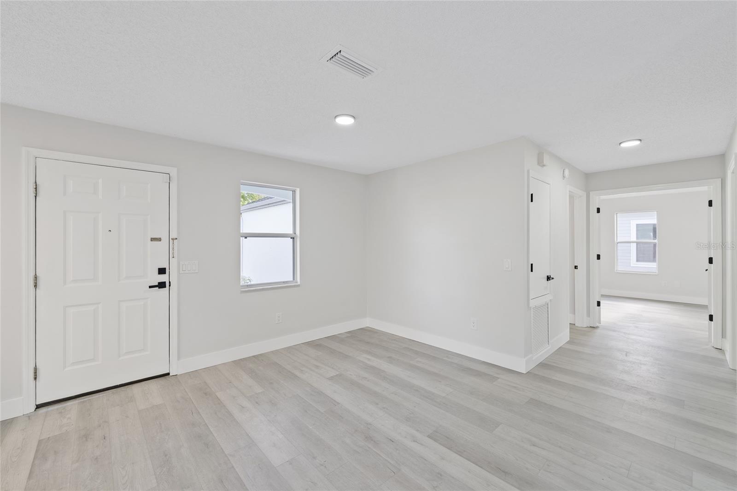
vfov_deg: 77.3
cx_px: 368
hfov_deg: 100.4
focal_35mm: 15
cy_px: 246
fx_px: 307
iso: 320
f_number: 8
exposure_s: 1/2.5
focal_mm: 15
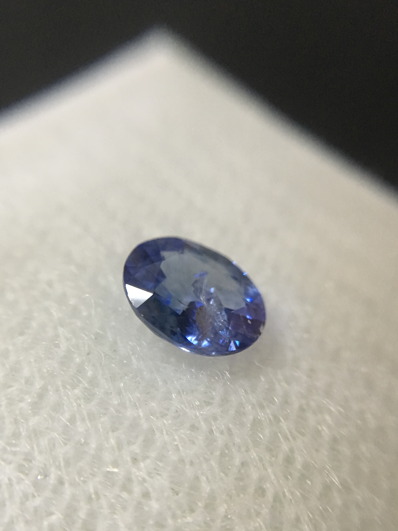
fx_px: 445
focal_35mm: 29
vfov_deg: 61.7
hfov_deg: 48.2
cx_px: 199
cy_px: 266
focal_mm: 4.15
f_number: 2.2
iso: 200
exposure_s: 1/25
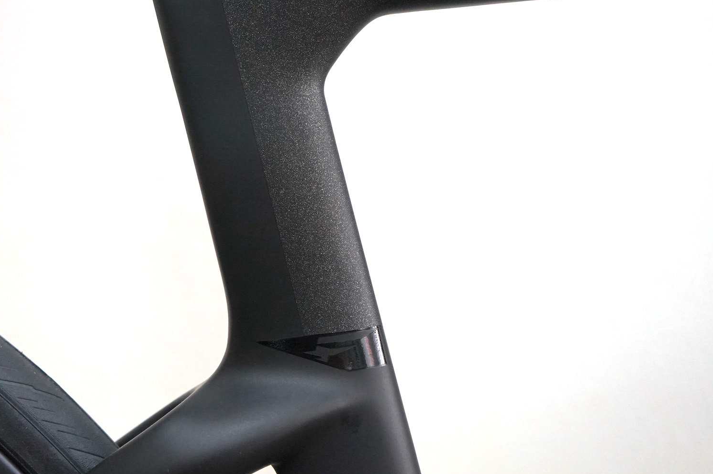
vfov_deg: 21.9
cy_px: 194
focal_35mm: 62
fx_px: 1227
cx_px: 277
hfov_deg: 32.3
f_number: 4.5
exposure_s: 1/160
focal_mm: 42
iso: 1600
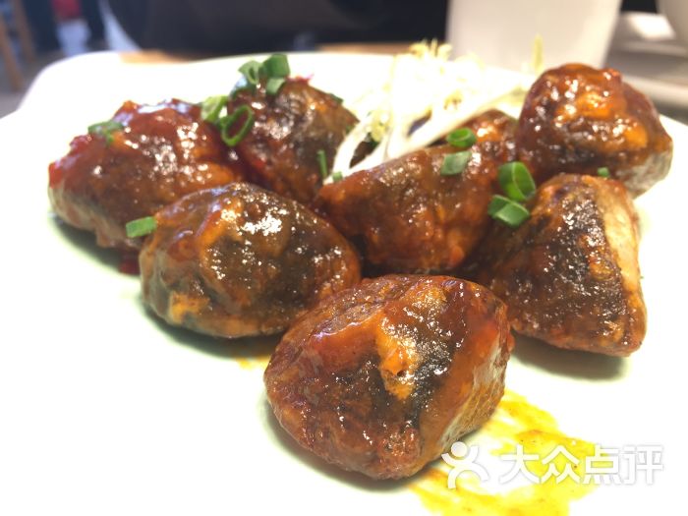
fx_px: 576
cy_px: 258
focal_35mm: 29
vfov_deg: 48.2
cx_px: 344
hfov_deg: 61.7
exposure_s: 1/33
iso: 64
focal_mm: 4.15
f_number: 2.2
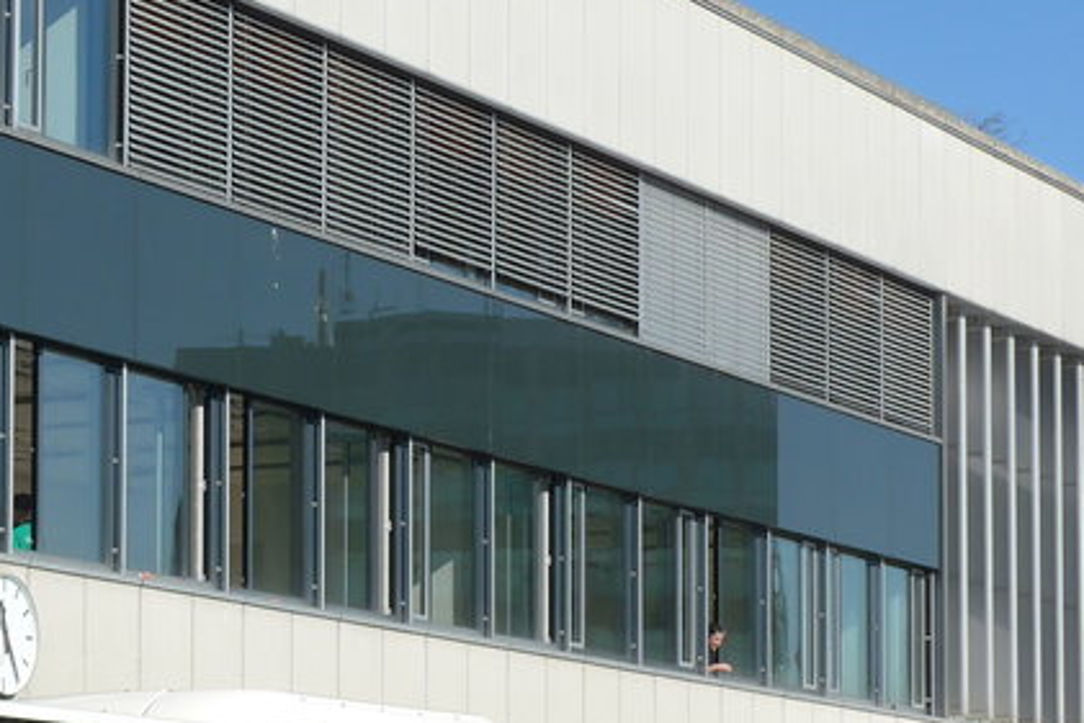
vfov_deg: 8.9
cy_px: 677
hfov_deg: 13.1
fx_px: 4638
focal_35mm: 154
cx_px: -85
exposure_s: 1/1300
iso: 80
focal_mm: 10.7
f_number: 3.3
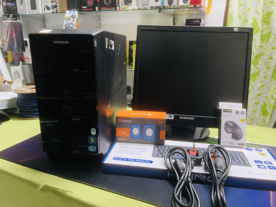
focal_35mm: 25
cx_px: 138
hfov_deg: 69.4
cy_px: 104
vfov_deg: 54.9
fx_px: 199
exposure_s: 1/50
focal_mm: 5.1
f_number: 1.6
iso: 320
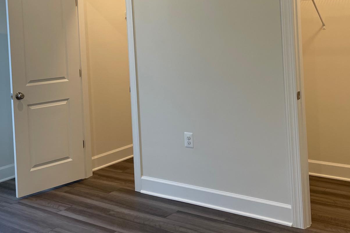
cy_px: 48
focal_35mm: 46
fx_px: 447
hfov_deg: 42.7
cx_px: 172
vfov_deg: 28.6
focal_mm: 4.2
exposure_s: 1/120
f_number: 1.6
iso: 64
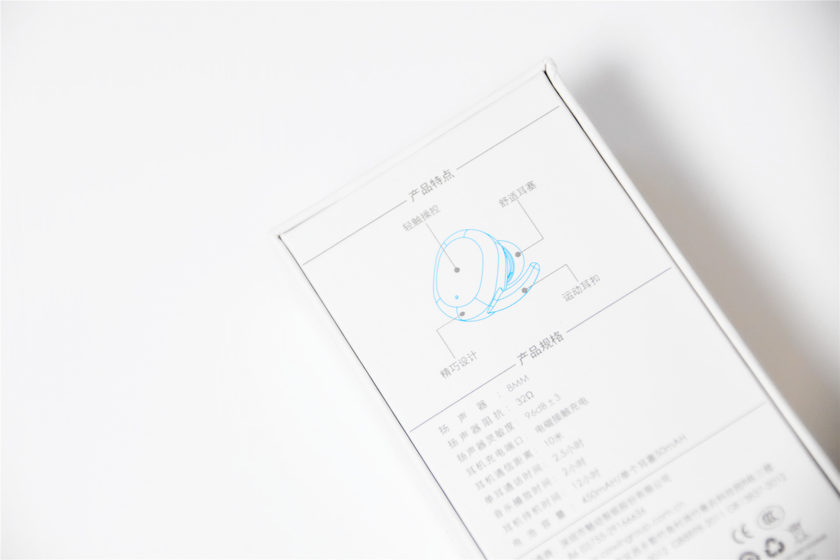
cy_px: 280
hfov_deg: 15.9
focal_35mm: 129
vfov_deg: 10.6
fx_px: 3010
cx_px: 420
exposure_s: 1/80
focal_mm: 86
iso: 4000
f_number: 5.3
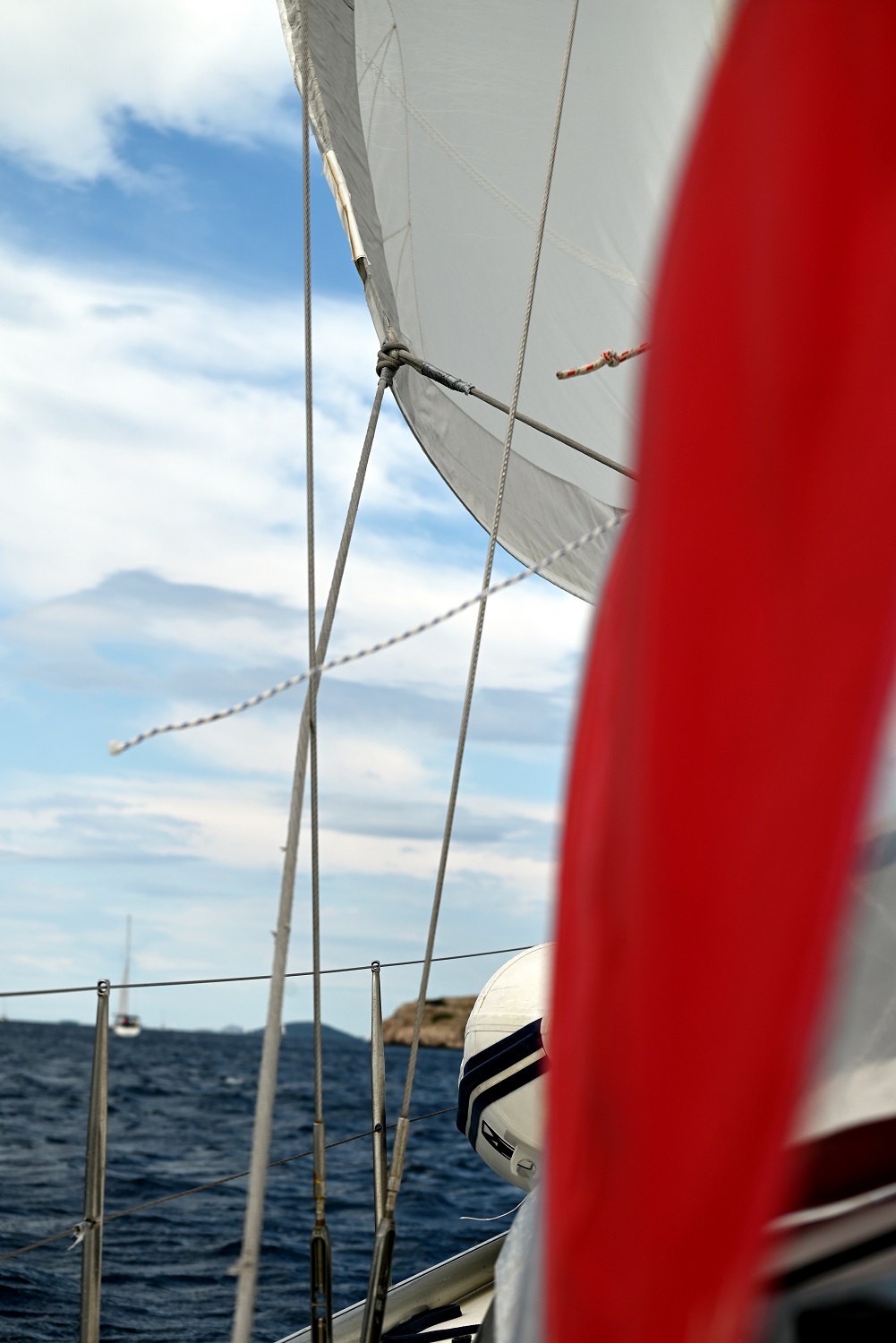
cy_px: 672
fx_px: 2611
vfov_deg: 28.8
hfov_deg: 19.5
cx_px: 448
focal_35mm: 70
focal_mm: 70
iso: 100
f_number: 7.1
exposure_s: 1/800
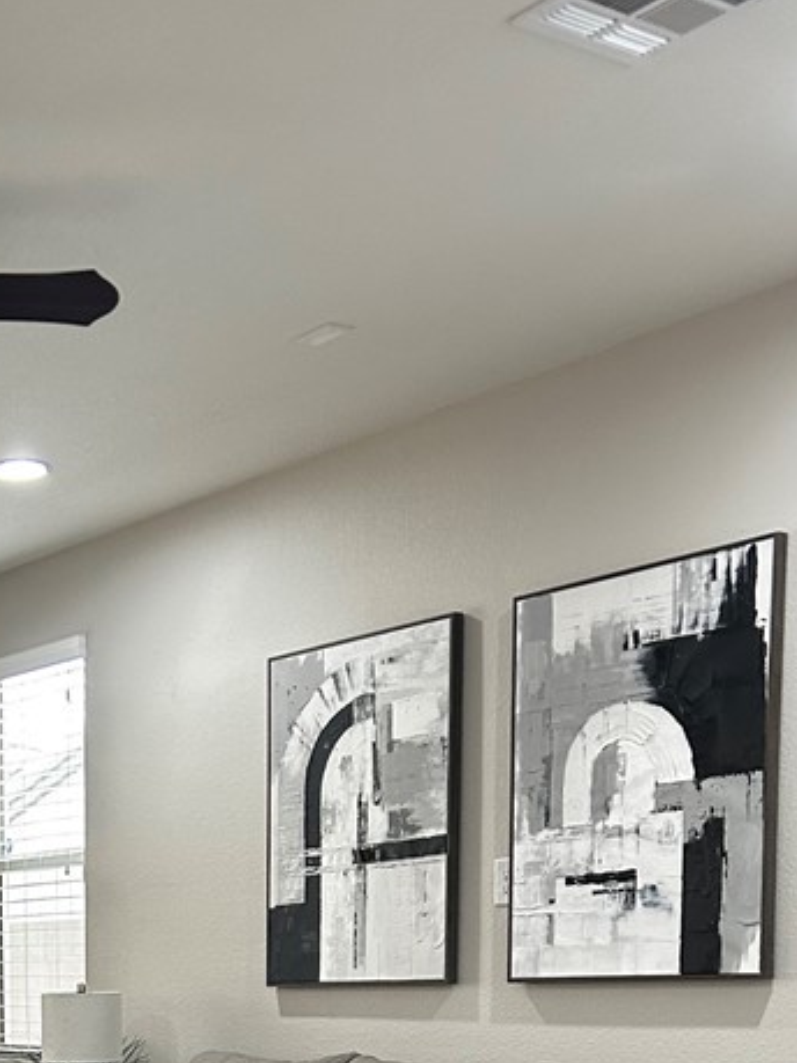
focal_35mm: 58
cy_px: 1121
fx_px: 1781
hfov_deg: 23.9
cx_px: -32
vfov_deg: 30.3
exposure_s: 1/60
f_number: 1.5
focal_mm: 5.7
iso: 160
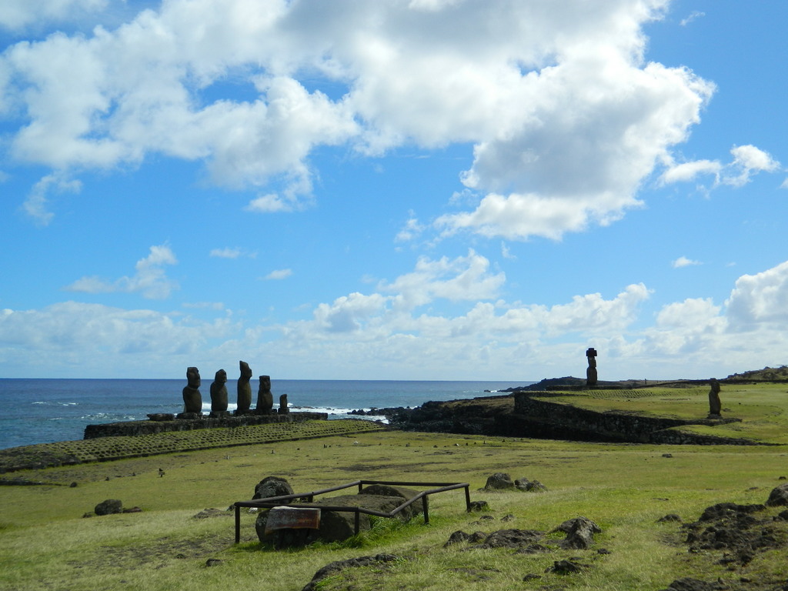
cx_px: 394
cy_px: 296
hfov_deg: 45.8
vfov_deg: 35.1
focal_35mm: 41
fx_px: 933
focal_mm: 7.3
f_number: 9.8
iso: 80
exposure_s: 1/200
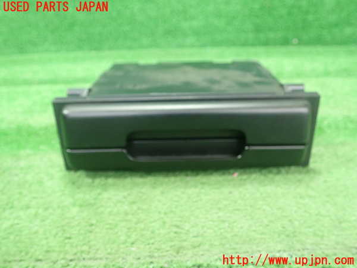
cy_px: 134
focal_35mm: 30
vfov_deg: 46.8
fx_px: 309
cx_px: 178
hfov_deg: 60.0
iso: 800
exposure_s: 1/100
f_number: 2.3
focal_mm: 5.5
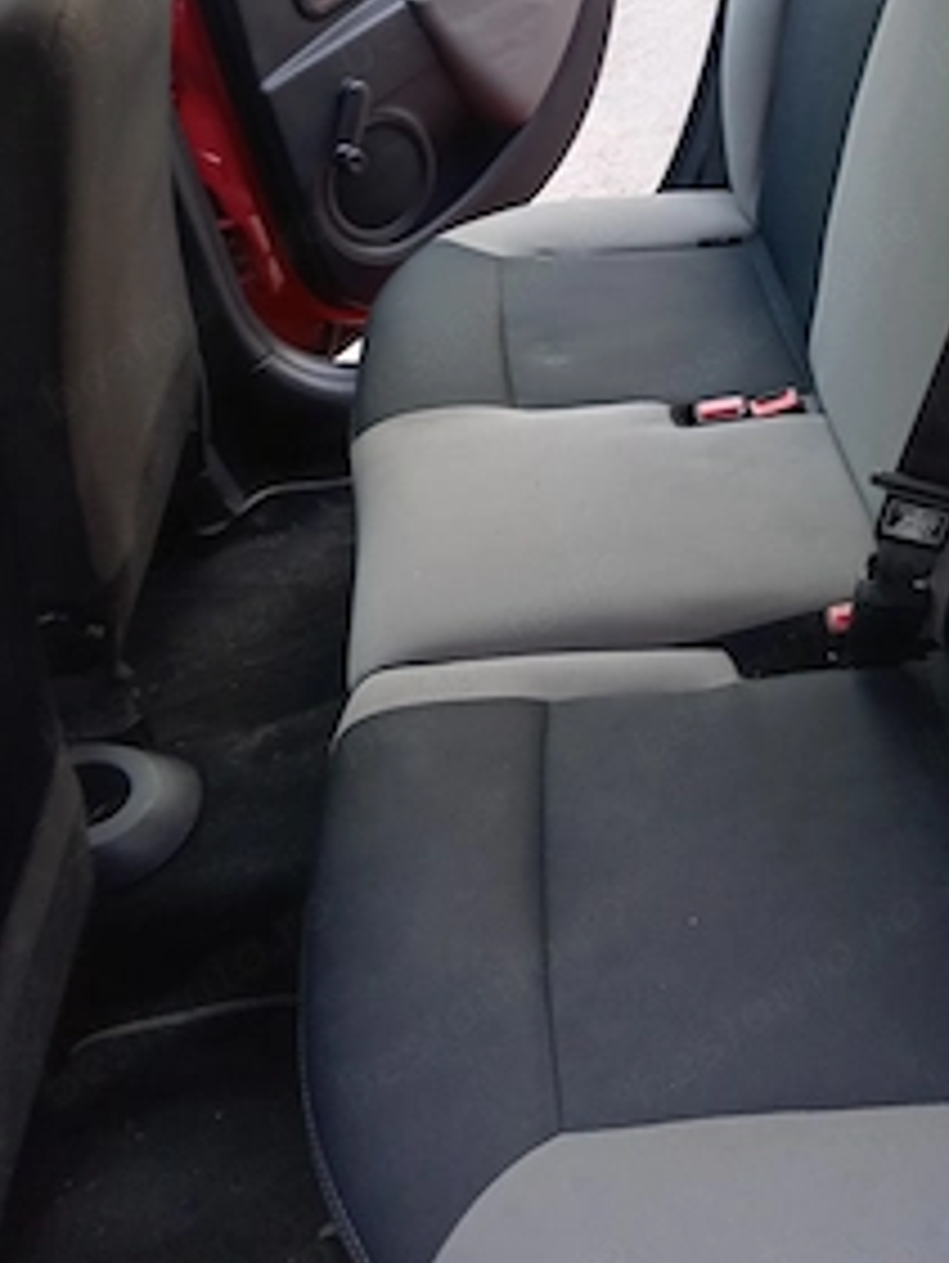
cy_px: 391
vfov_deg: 49.0
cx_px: 657
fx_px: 1351
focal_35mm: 37
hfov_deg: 38.1
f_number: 1.8
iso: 202
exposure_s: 1/25
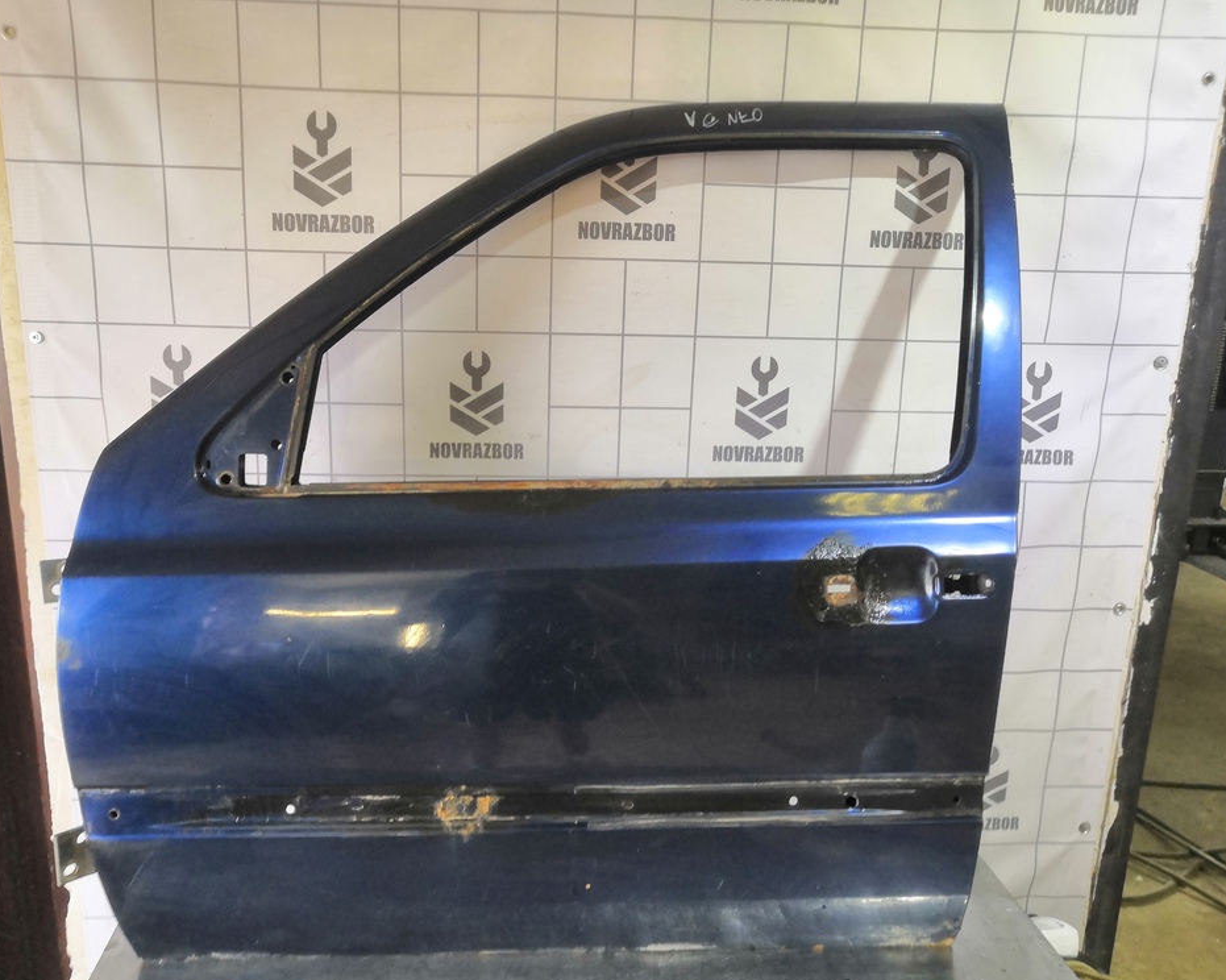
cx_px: 564
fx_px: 1052
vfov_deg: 49.9
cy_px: 504
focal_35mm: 29
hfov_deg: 60.4
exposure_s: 1/100
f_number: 1.8
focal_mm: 3.95
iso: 320
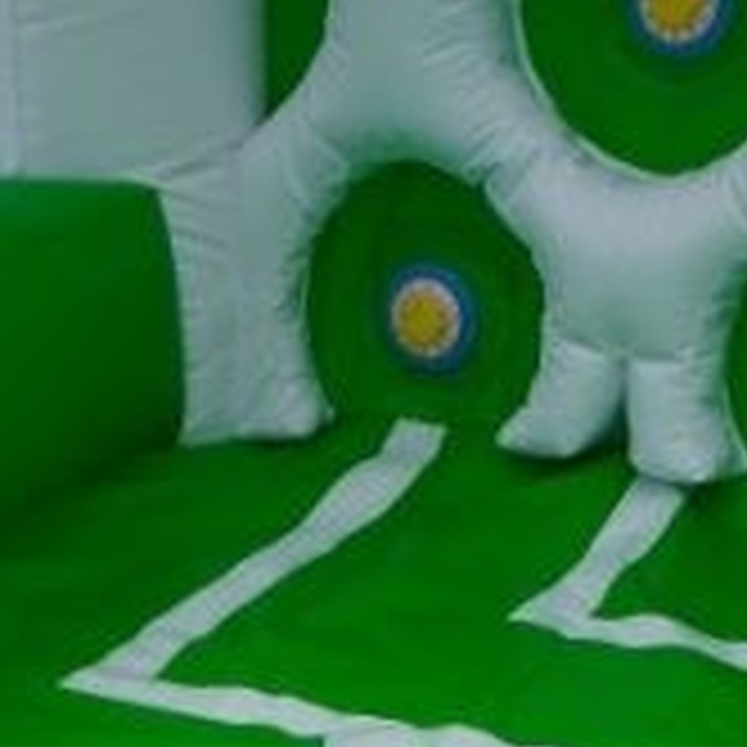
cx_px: 171
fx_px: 3076
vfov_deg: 12.2
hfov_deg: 13.8
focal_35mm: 126
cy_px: 1519
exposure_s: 1/160
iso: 100
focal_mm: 16
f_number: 10
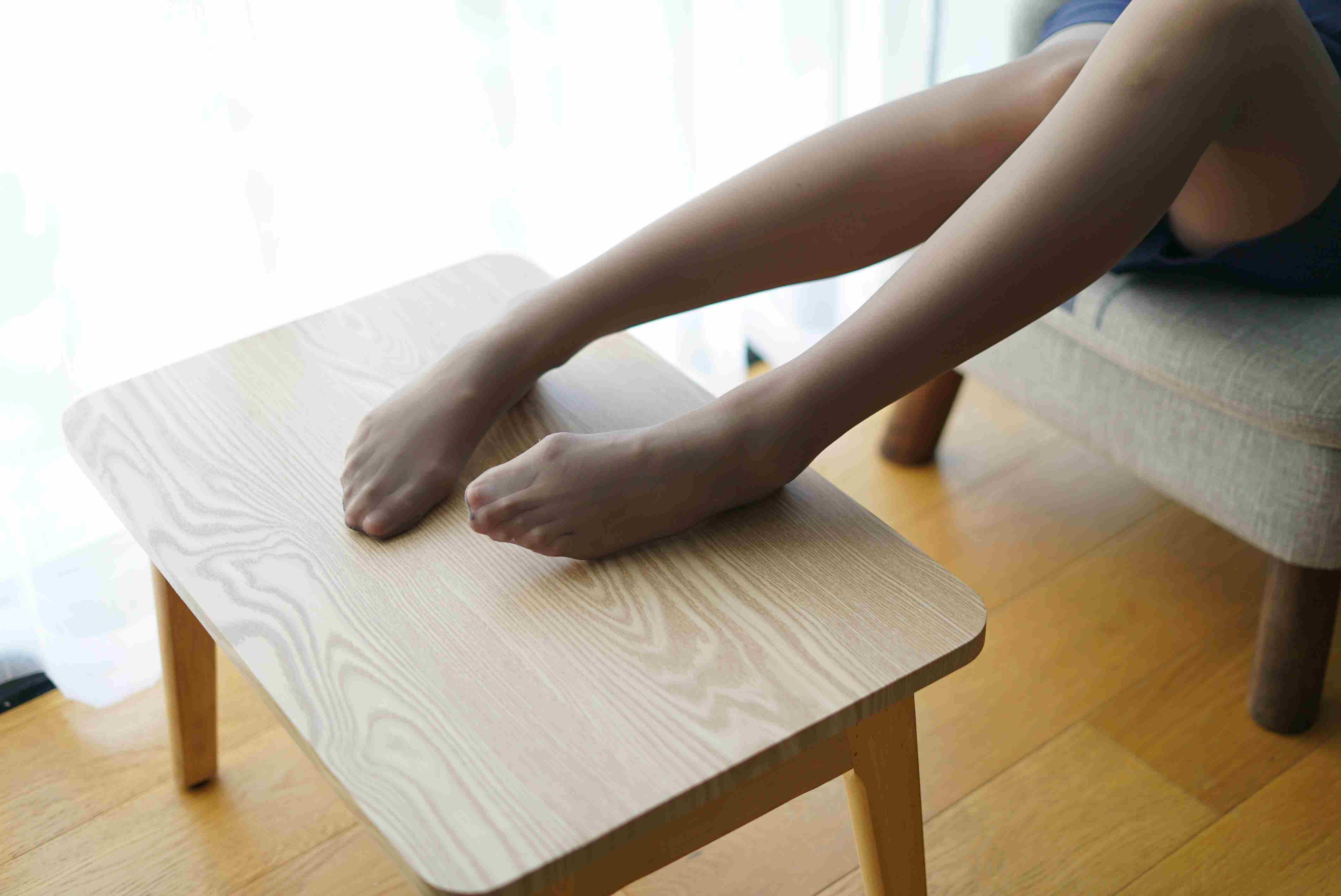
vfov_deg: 27.0
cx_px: 670
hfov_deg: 39.6
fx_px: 1863
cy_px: 448
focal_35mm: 50
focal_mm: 50
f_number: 2
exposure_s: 1/320
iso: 320
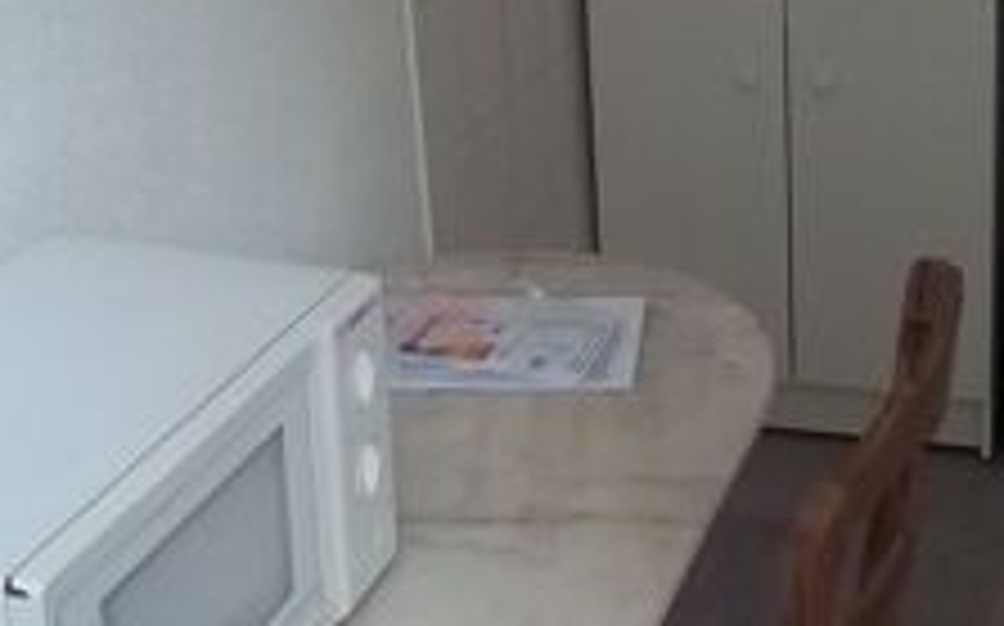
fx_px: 1777
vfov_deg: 19.5
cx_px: 716
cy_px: 38
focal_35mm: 65
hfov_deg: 31.1
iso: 160
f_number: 2.9
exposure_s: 1/13
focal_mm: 5.7
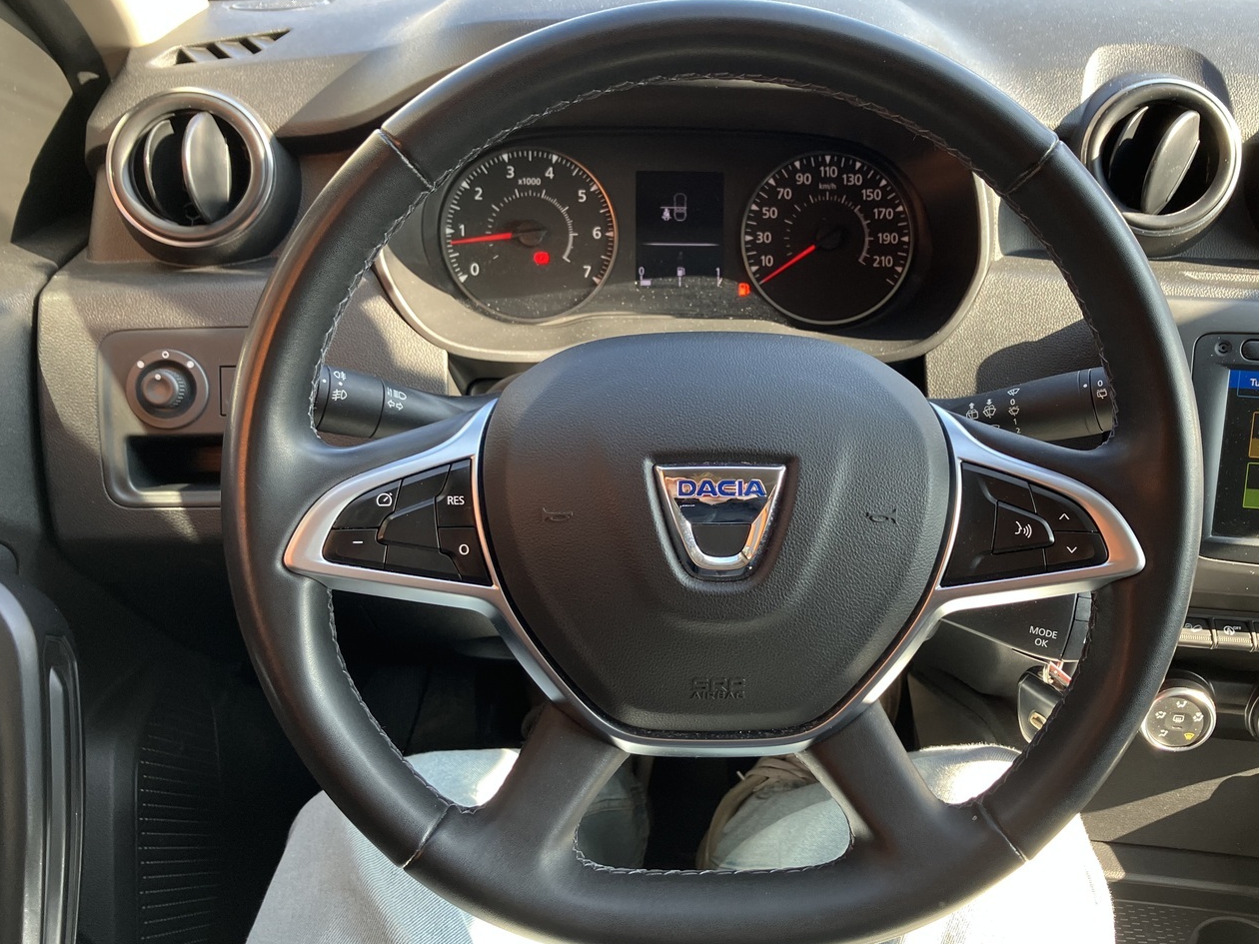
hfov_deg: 56.6
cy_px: 469
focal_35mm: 32
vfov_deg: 44.2
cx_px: 709
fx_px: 1164
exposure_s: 1/121
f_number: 1.8
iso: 80
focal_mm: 3.99
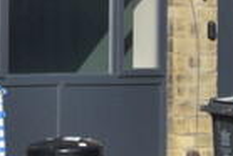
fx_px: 1574
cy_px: -127
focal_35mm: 243
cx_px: -144
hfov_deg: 8.2
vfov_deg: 5.6
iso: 800
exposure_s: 1/2500
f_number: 6.3
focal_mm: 22
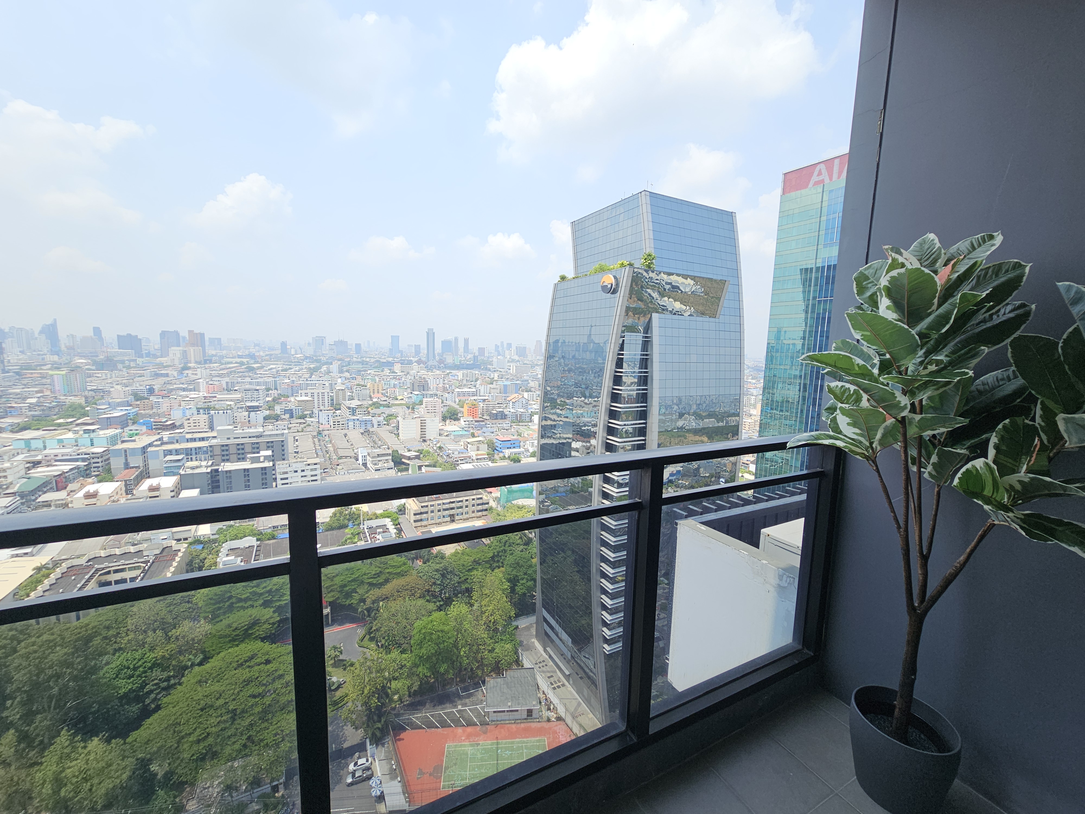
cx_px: 542
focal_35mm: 13
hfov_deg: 106.2
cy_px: 407
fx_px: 407
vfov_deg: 89.9
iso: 50
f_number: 2.2
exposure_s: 1/1414
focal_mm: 2.2
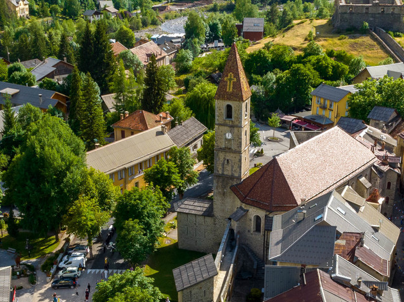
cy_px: 295
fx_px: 711
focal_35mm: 61
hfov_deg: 31.7
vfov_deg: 23.1
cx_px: 197
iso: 200
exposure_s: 1/200
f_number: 11
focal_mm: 12.3
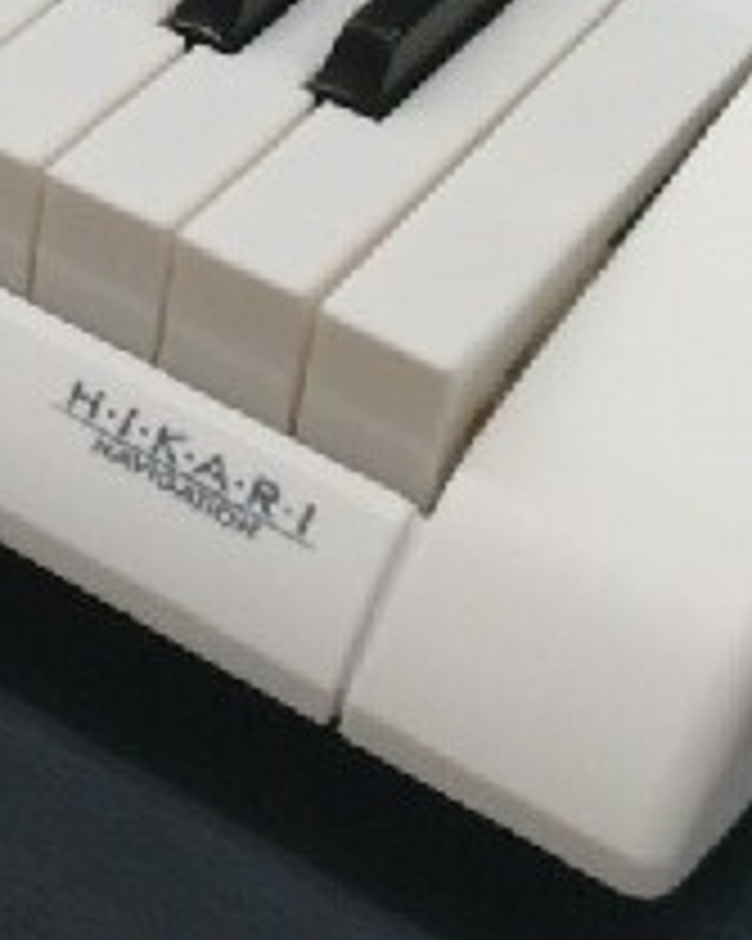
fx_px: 3397
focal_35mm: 122
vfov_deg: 14.7
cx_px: -536
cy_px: -479
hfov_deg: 11.8
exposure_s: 1/120
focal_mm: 4.15
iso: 64
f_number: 2.2
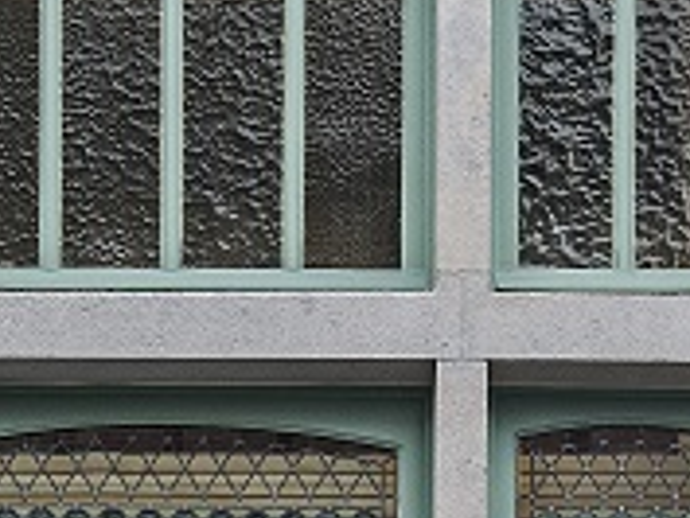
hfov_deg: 7.8
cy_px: 1040
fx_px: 5066
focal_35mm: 254
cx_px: 162
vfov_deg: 5.7
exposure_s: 1/100
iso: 400
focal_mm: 55
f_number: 6.3
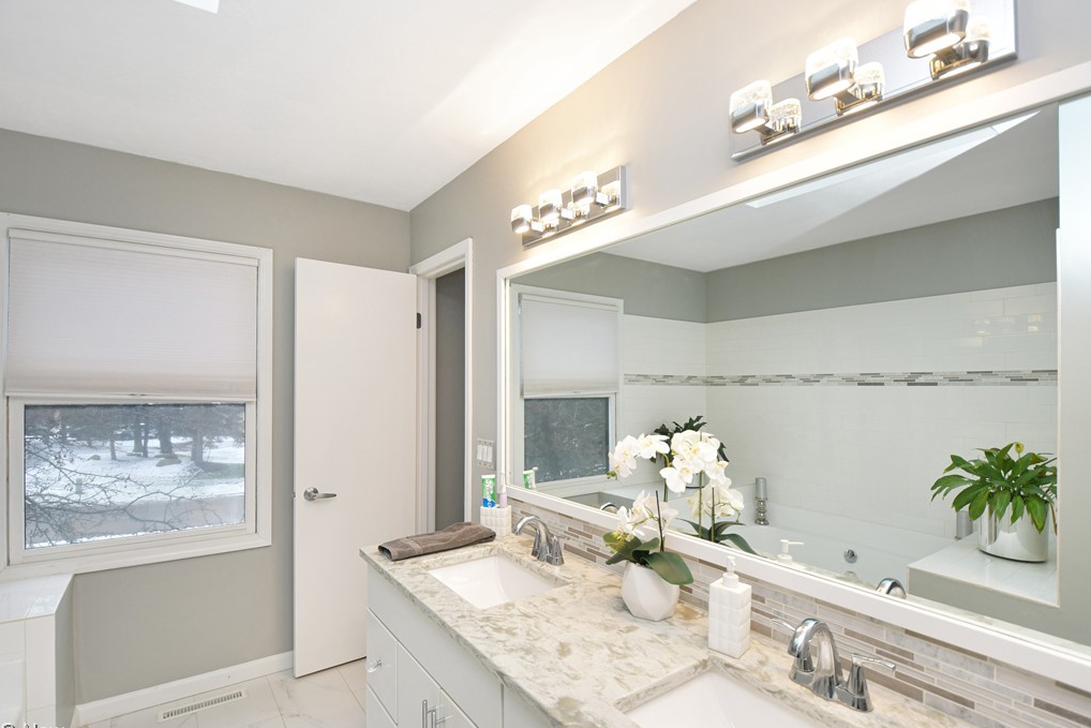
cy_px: 366
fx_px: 485
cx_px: 547
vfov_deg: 73.8
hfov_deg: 96.7
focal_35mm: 16
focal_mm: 10
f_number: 4
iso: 200
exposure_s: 1/50
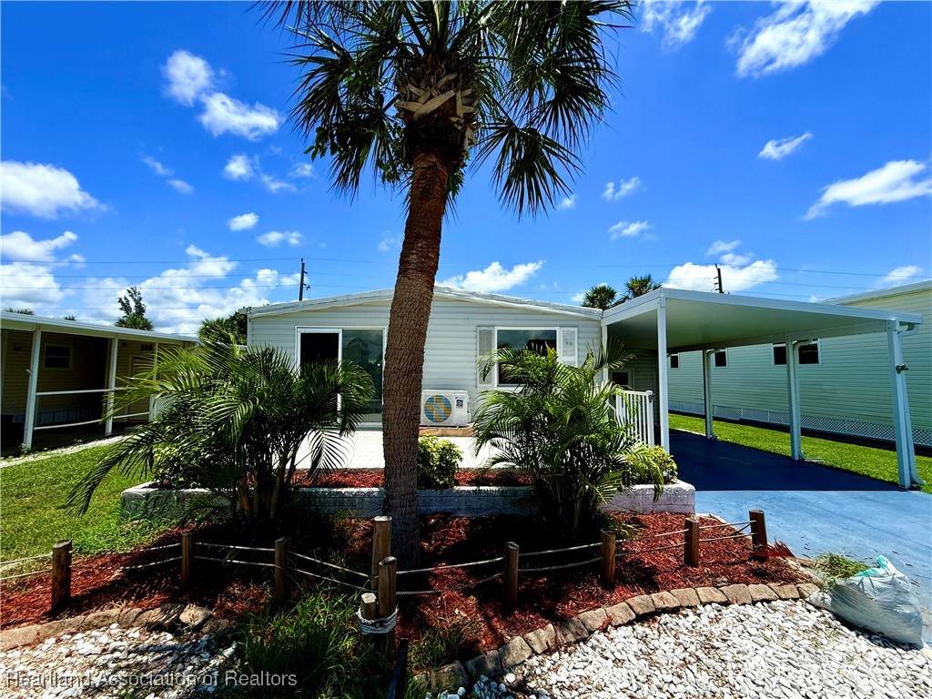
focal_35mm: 14
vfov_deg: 85.7
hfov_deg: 102.1
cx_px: 466
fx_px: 377
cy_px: 350
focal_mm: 2.22
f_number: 2.2
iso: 50
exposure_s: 1/2717
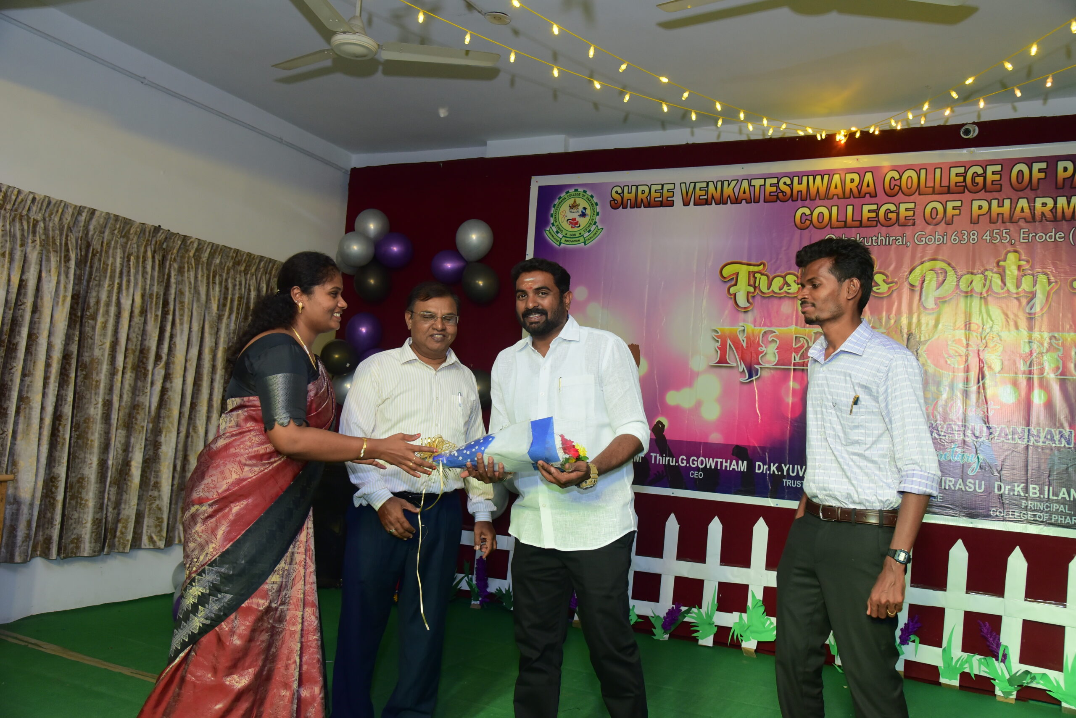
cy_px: 359
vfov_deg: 42.4
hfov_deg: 60.3
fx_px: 927
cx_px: 538
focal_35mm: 31
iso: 1250
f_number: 5.6
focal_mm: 31
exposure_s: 1/200
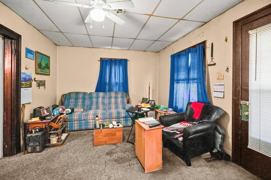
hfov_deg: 95.0
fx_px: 124
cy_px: 90
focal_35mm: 16
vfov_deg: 72.0
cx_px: 136
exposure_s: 1/200
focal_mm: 16.5
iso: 3200
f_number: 4
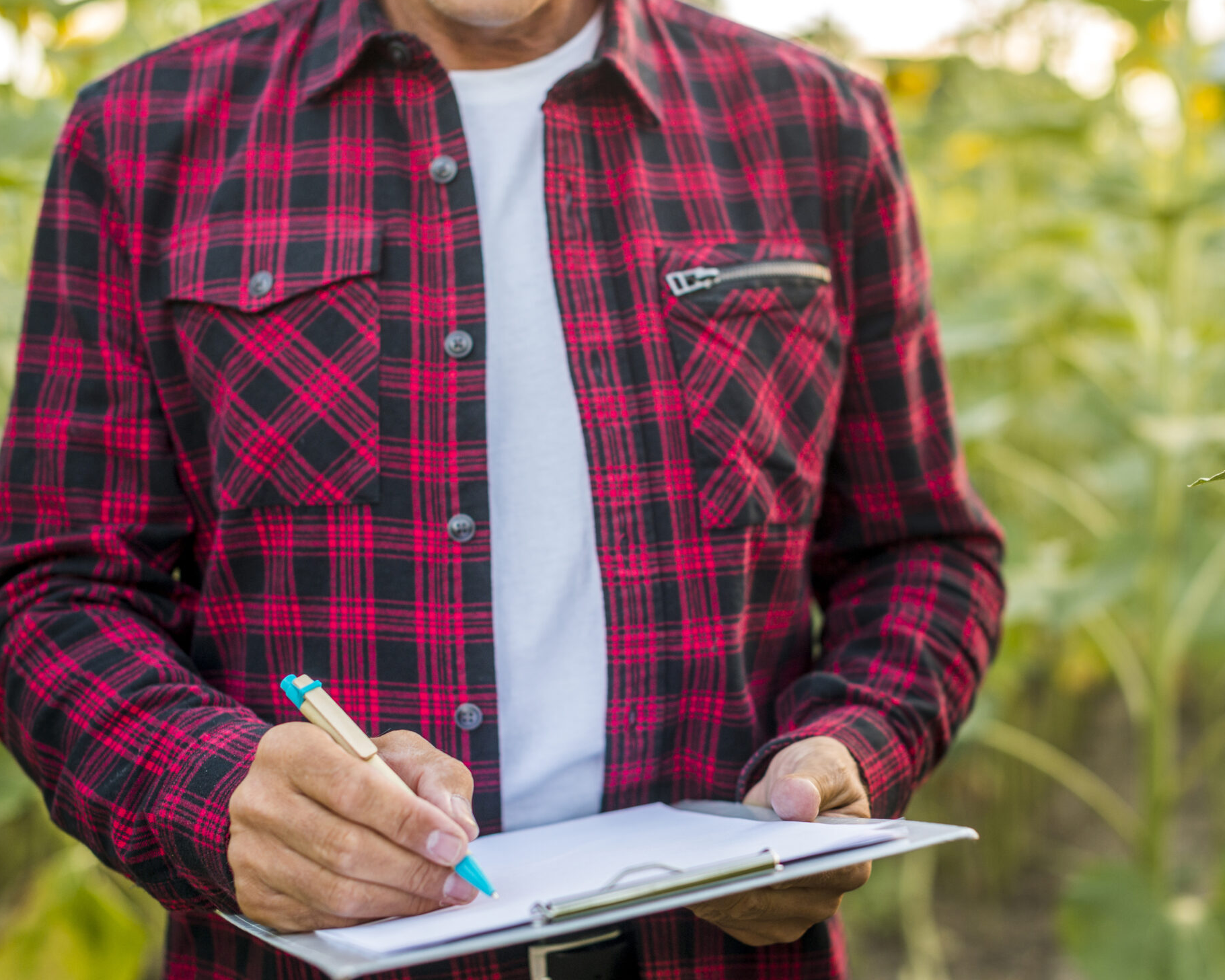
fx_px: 2393
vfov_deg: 23.1
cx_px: 697
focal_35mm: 66
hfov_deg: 28.7
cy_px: 468
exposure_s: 1/200
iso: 320
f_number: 2.8
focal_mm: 50
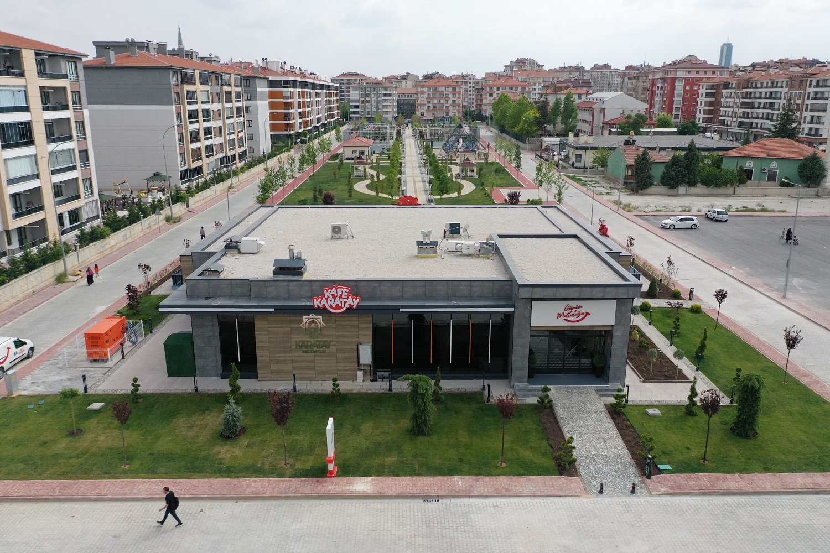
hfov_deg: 65.5
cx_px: 415
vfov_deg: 46.4
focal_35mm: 28
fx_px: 646
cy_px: 276
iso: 400
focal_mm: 10.26
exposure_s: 1/60
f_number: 3.5
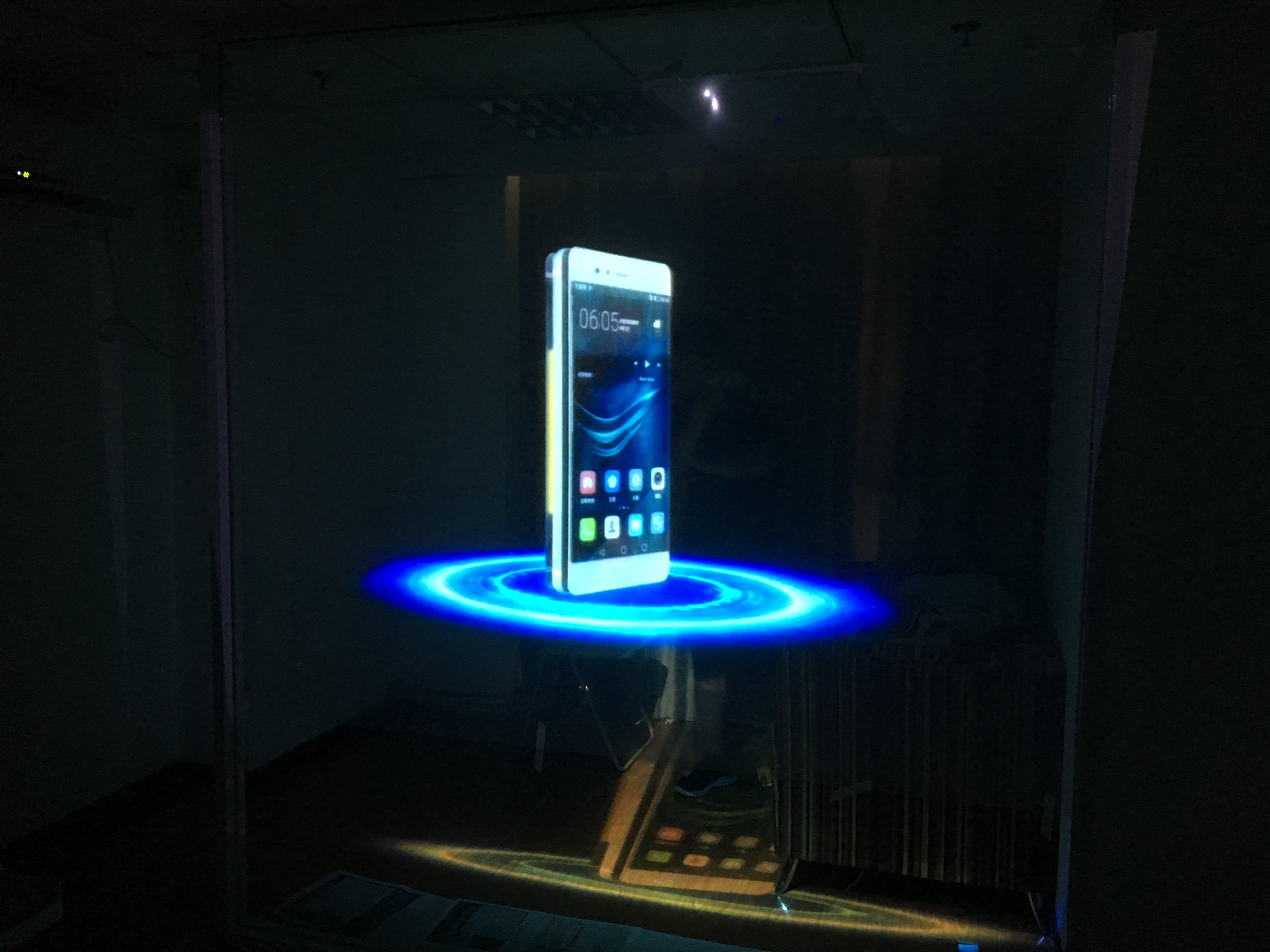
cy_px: 476
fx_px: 1064
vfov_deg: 48.2
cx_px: 635
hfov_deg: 61.7
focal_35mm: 29
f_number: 2.2
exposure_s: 1/17
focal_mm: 4.15
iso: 400
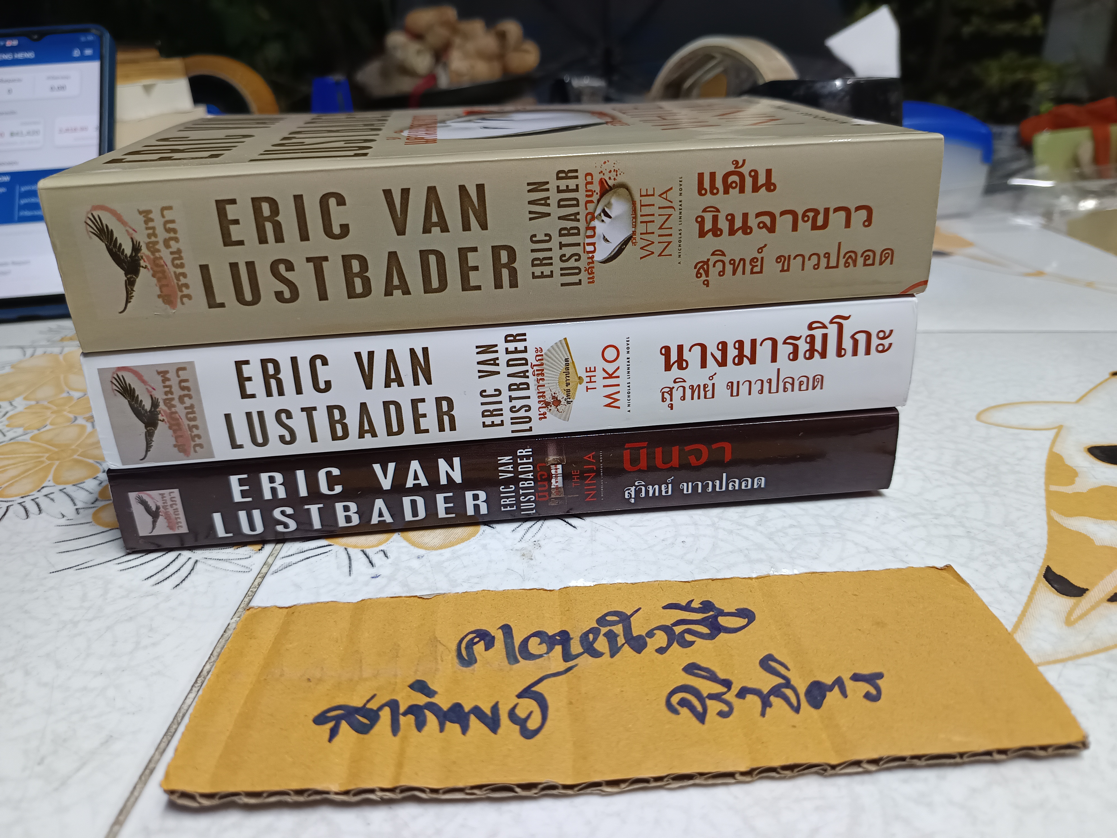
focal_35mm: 24
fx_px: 774
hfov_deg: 71.6
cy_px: 419
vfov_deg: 56.8
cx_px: 558
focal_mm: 5.31
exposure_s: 1/25
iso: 990
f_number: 1.7
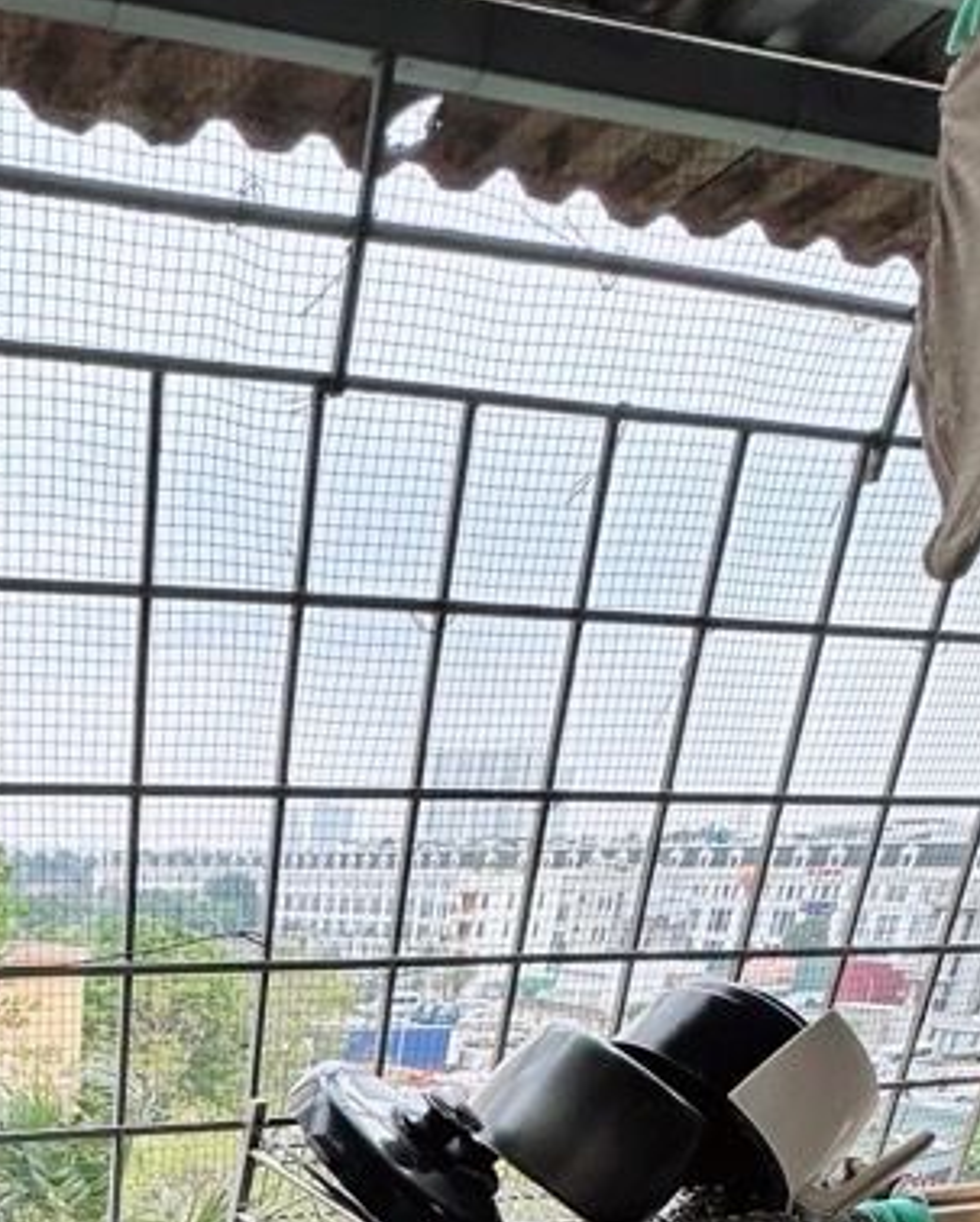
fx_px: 1340
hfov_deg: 35.0
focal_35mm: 37
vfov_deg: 35.7
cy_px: 1536
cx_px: -74
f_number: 2.2
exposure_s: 1/193
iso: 40
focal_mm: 2.22
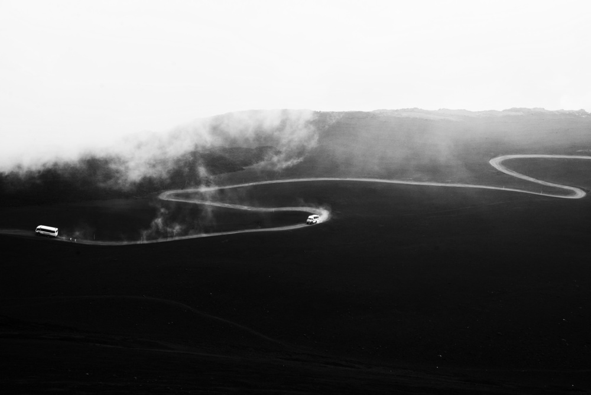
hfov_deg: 34.5
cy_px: 198
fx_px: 953
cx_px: 296
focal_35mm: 58
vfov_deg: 23.4
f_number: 11
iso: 400
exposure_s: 1/320
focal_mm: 58
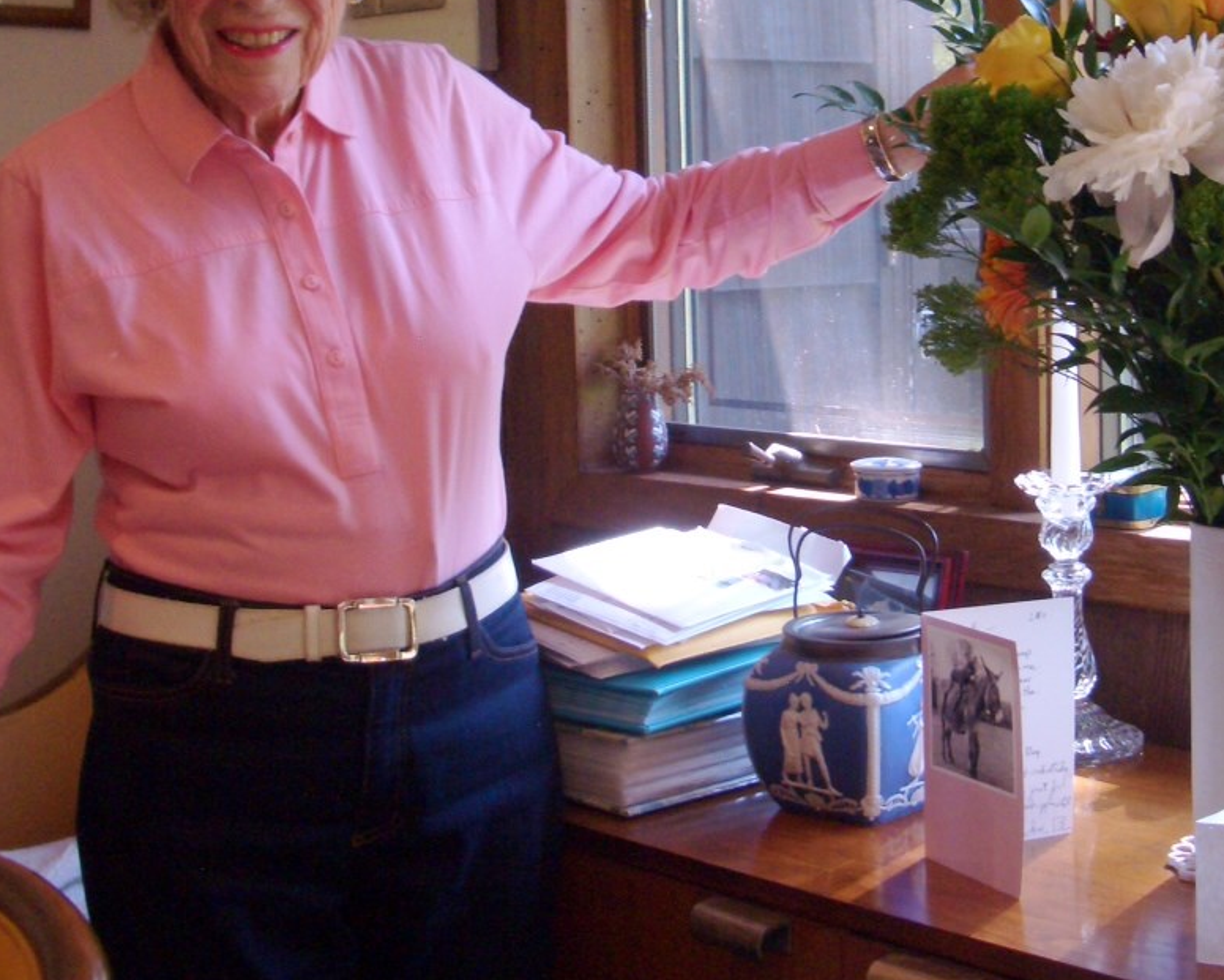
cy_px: 260
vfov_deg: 23.0
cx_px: 729
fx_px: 2391
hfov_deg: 28.7
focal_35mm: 66
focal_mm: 6.8
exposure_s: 1/30
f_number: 2.8
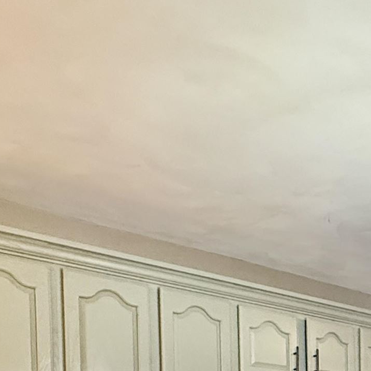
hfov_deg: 28.9
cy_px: 470
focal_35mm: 53
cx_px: 414
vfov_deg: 27.4
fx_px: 643
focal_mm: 2.22
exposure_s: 1/60
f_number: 2.2
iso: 640
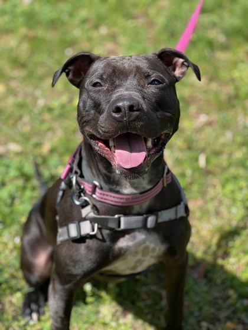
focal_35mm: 77
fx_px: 736
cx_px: 124
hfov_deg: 19.1
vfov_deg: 25.3
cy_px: 165
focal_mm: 9
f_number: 2.8
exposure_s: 1/172
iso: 25
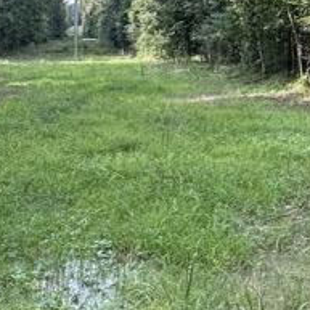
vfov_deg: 20.7
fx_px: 831
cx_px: 394
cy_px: 29
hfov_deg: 19.6
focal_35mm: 82
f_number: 2.2
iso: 40
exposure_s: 1/271
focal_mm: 2.22
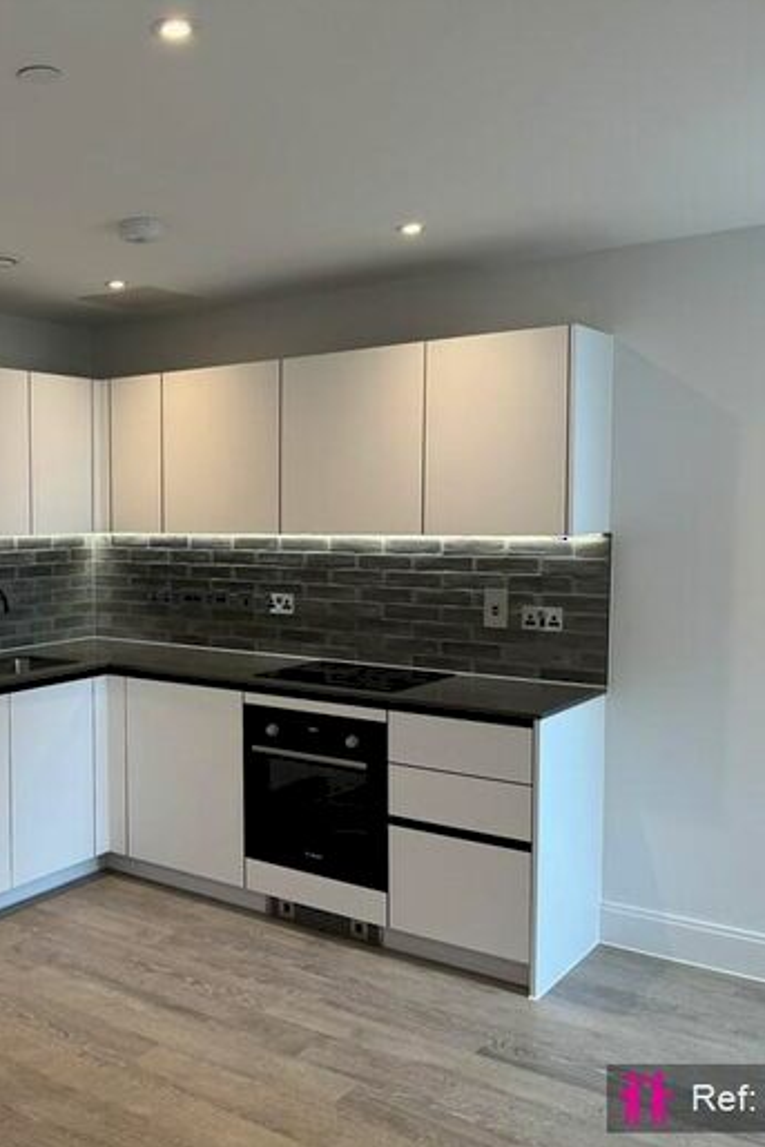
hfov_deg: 36.8
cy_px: 581
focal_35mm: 34
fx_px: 1083
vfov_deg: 55.8
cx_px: 100
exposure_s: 1/100
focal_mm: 6.76
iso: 100
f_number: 1.78
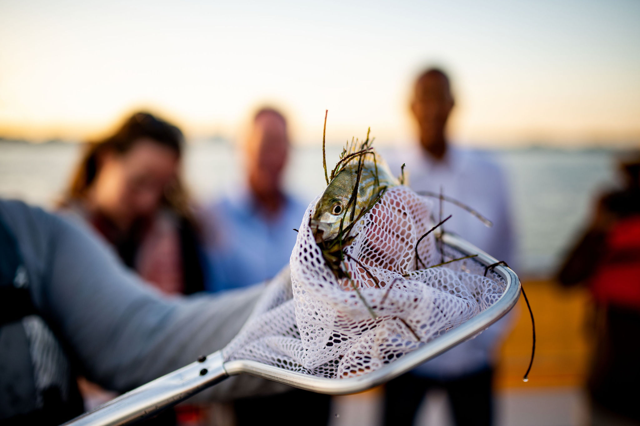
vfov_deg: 37.8
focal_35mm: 35
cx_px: 320
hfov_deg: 54.4
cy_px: 213
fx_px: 622
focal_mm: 35
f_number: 1.4
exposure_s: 1/640
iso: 64
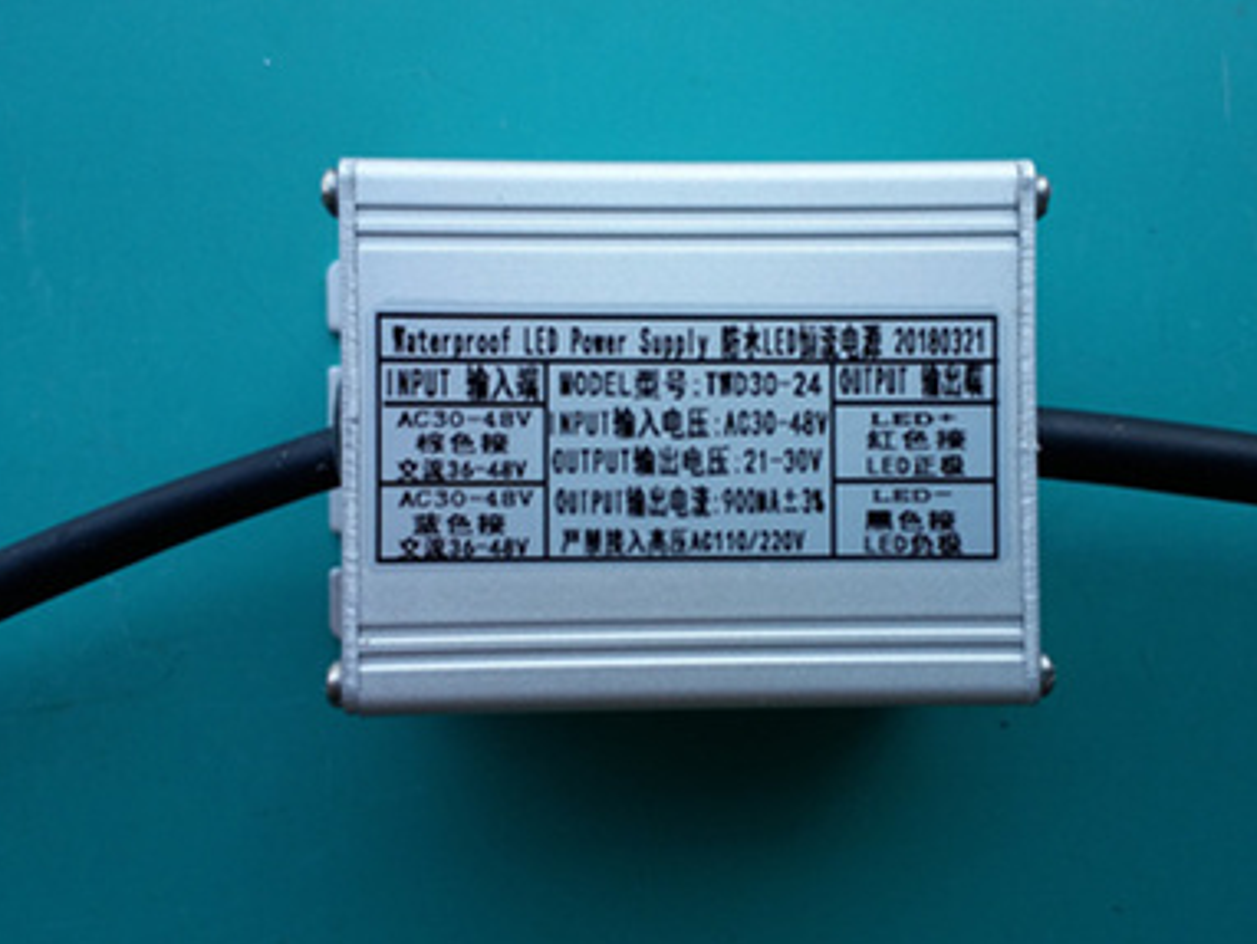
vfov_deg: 45.5
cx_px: 696
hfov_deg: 58.2
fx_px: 1126
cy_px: 459
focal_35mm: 31
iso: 50
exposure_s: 1/121
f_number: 2.09
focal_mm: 3.6
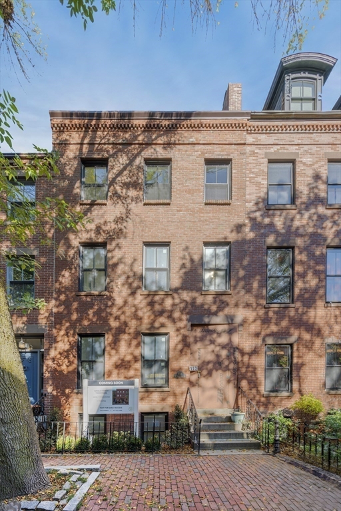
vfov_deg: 104.3
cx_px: 170
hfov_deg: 81.2
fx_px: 199
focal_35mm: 14
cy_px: 256
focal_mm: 14
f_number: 8
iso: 100
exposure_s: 1/100
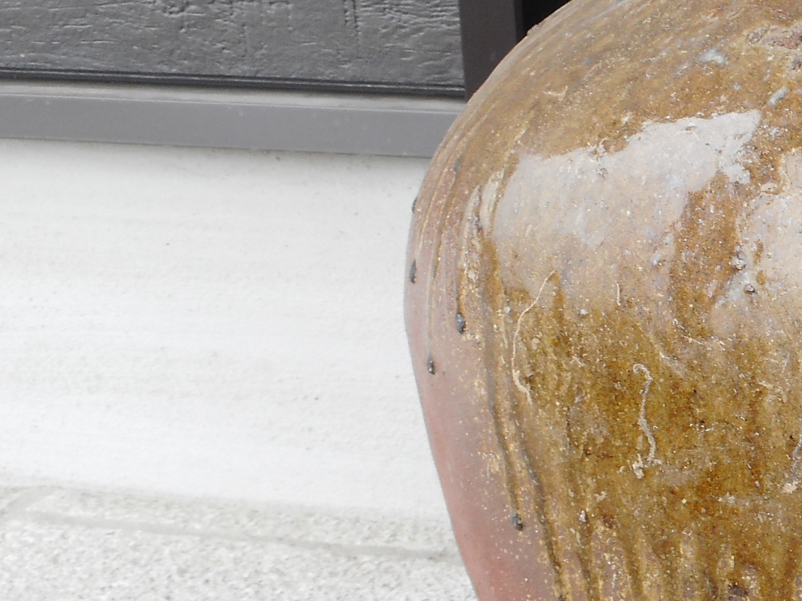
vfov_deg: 13.0
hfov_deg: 16.7
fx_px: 2641
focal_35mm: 114
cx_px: 881
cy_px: 310
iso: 110
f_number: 4.7
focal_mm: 7.9
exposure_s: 1/30
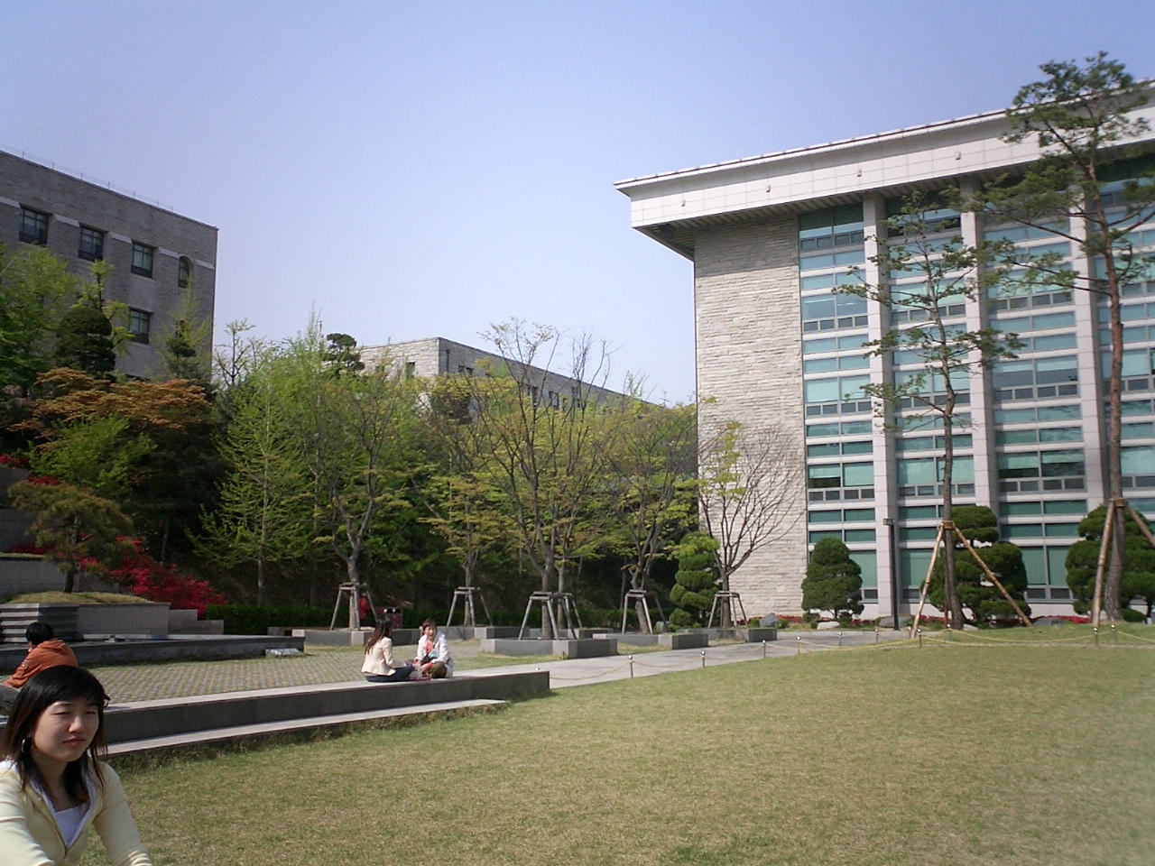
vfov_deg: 38.7
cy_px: 433
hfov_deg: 50.1
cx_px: 578
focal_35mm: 37
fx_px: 1235
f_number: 3.5
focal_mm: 5.6
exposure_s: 1/1000
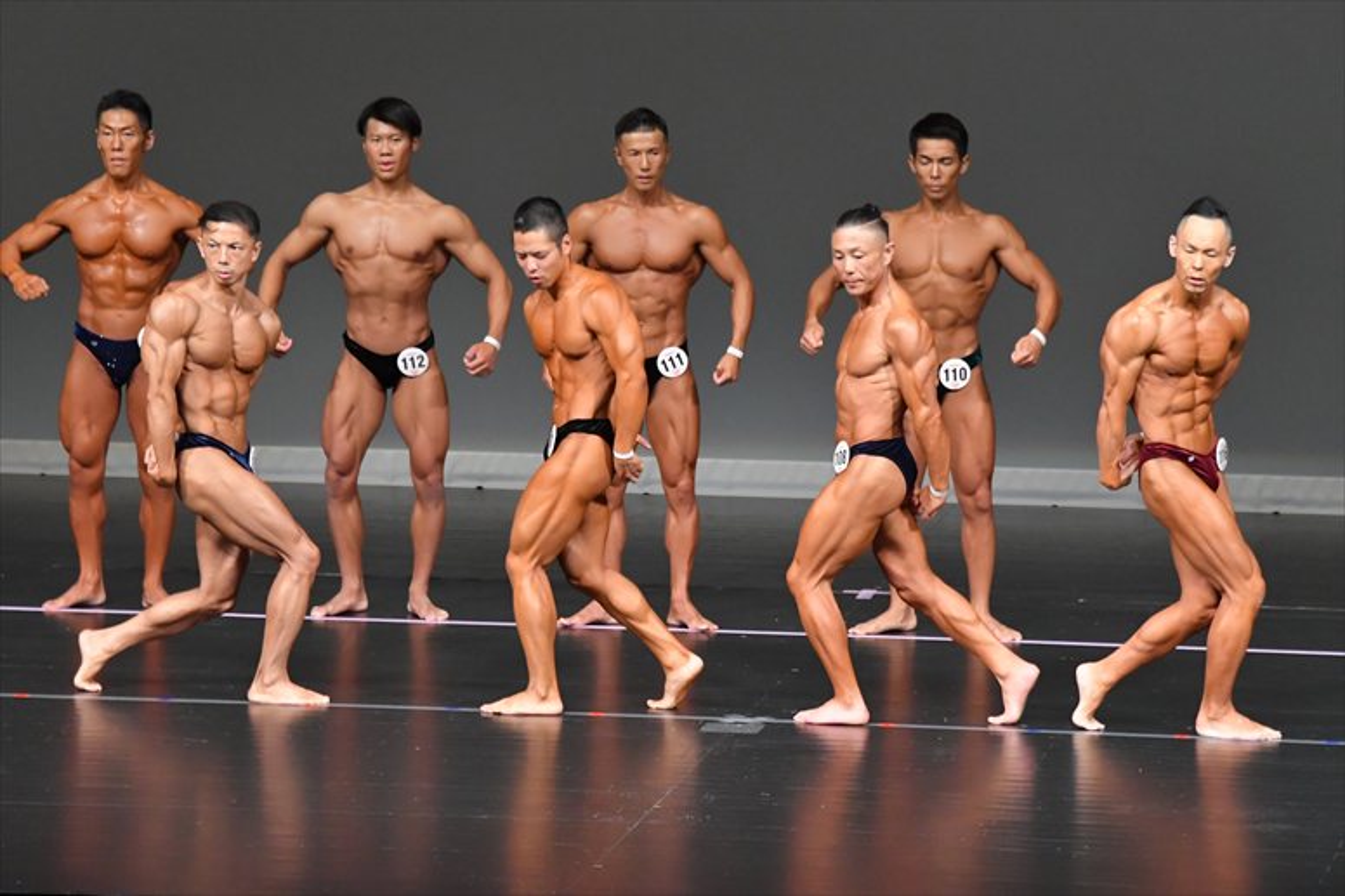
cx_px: 672
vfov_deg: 5.4
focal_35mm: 255
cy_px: 448
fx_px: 9523
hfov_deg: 8.1
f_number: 5.6
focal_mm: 170
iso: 5000
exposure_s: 1/400
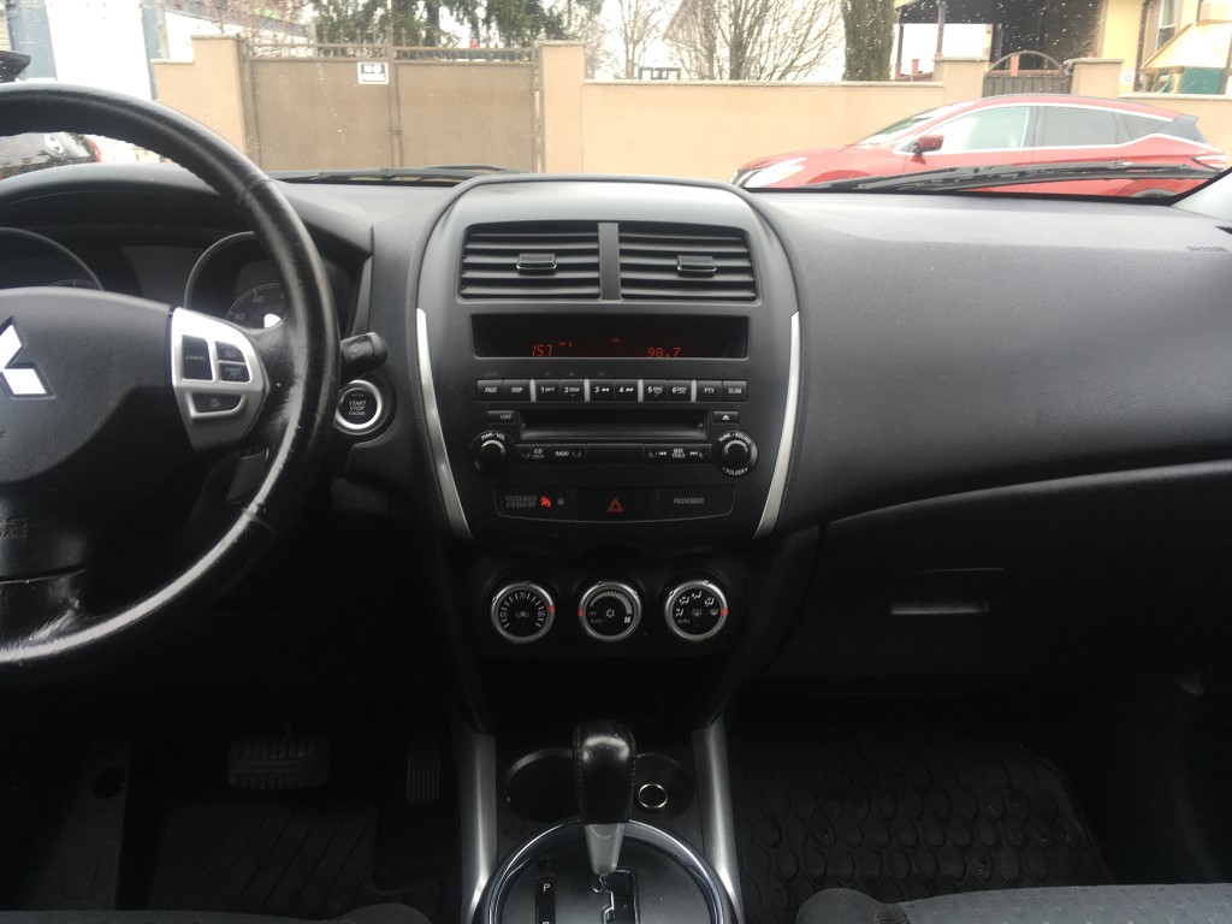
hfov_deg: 61.7
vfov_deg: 48.2
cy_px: 462
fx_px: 1032
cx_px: 616
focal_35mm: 29
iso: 25
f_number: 2.2
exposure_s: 1/120
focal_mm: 4.15
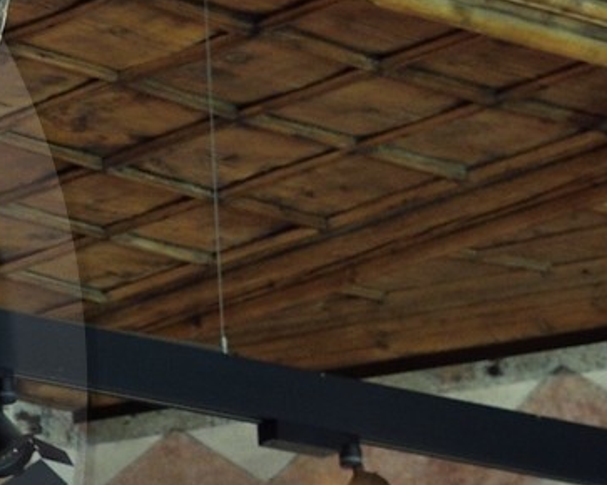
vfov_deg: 5.2
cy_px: 401
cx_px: -691
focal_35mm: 298
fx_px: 5351
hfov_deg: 6.3
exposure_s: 1/10
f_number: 8
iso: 800
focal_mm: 48
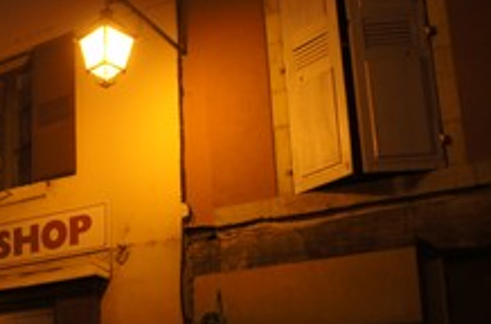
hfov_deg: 33.4
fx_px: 775
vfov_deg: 23.3
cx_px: 54
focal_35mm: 57
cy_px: 260
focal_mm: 18
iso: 800
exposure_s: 1/30
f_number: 3.5
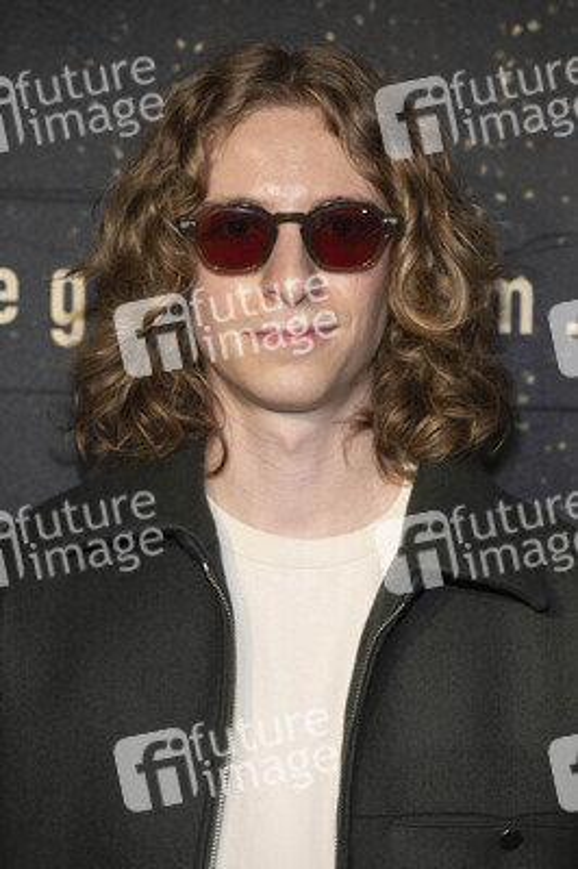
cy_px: 434
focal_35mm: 120
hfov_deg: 11.4
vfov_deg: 17.1
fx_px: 2895
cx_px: 289
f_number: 5.6
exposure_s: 1/200
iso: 800
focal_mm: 120
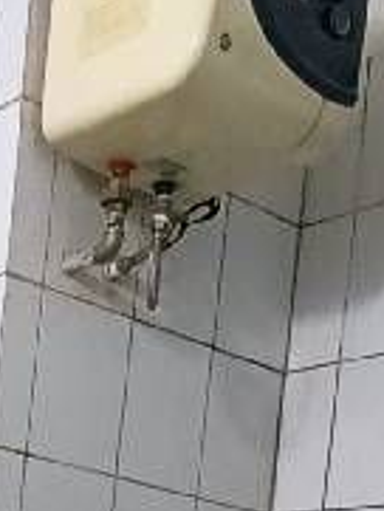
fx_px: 1256
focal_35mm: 85
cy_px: 802
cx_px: -243
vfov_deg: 19.5
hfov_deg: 15.6
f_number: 2.2
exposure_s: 1/50.3
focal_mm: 1.65
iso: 226
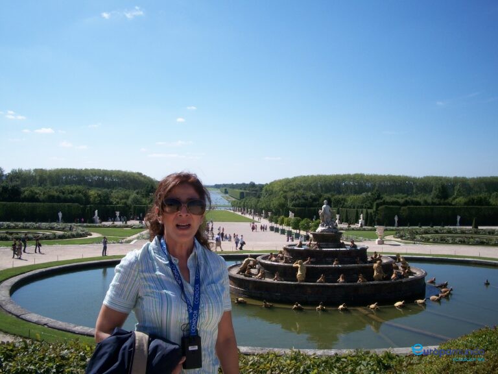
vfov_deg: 40.7
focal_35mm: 35
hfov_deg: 52.6
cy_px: 187
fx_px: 504
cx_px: 249
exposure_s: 1/400
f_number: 5.6
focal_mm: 6.3
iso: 80
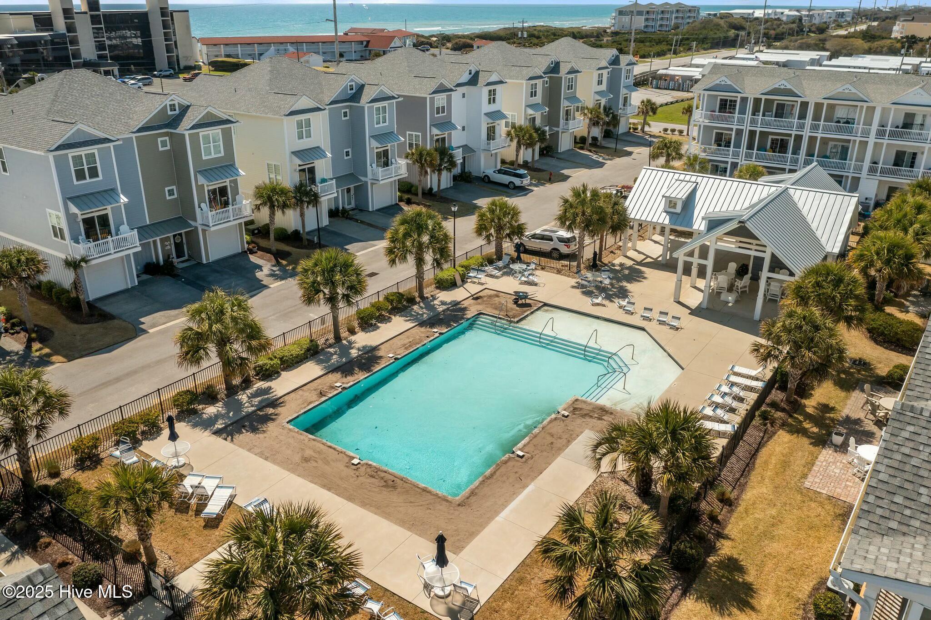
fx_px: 724
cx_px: 466
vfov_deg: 46.4
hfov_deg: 65.5
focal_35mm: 28
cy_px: 310
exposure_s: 1/120
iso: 100
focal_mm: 10.26
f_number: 4.5
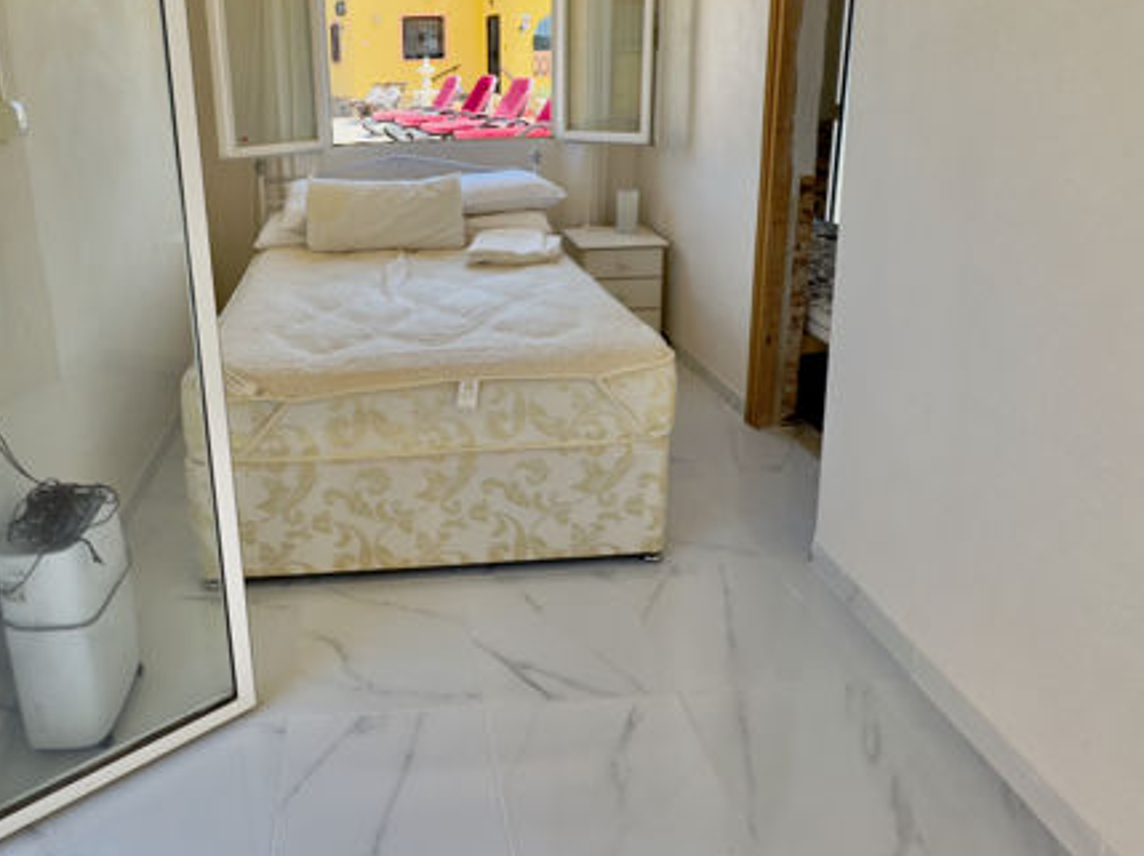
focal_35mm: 23
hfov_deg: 72.2
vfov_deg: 56.6
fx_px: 759
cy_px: 243
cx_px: 399
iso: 40
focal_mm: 2.22
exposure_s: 1/270
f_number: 2.2
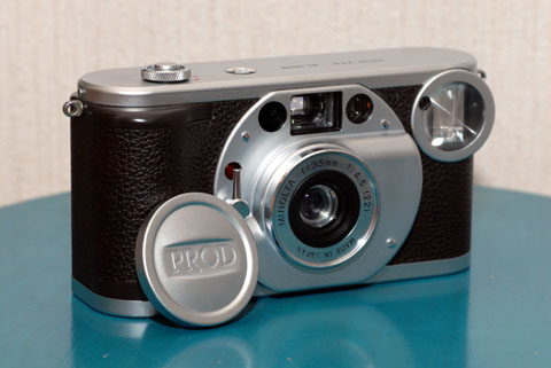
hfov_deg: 15.2
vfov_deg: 10.2
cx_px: 276
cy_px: 184
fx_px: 2068
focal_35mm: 135
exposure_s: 1/60
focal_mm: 90
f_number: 10
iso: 400
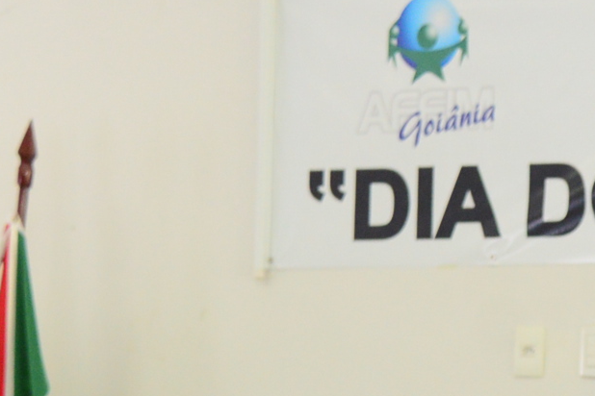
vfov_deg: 7.3
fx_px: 3057
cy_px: 553
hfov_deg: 10.6
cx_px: 1004
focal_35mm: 185
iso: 1600
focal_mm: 38
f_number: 4
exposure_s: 1/125
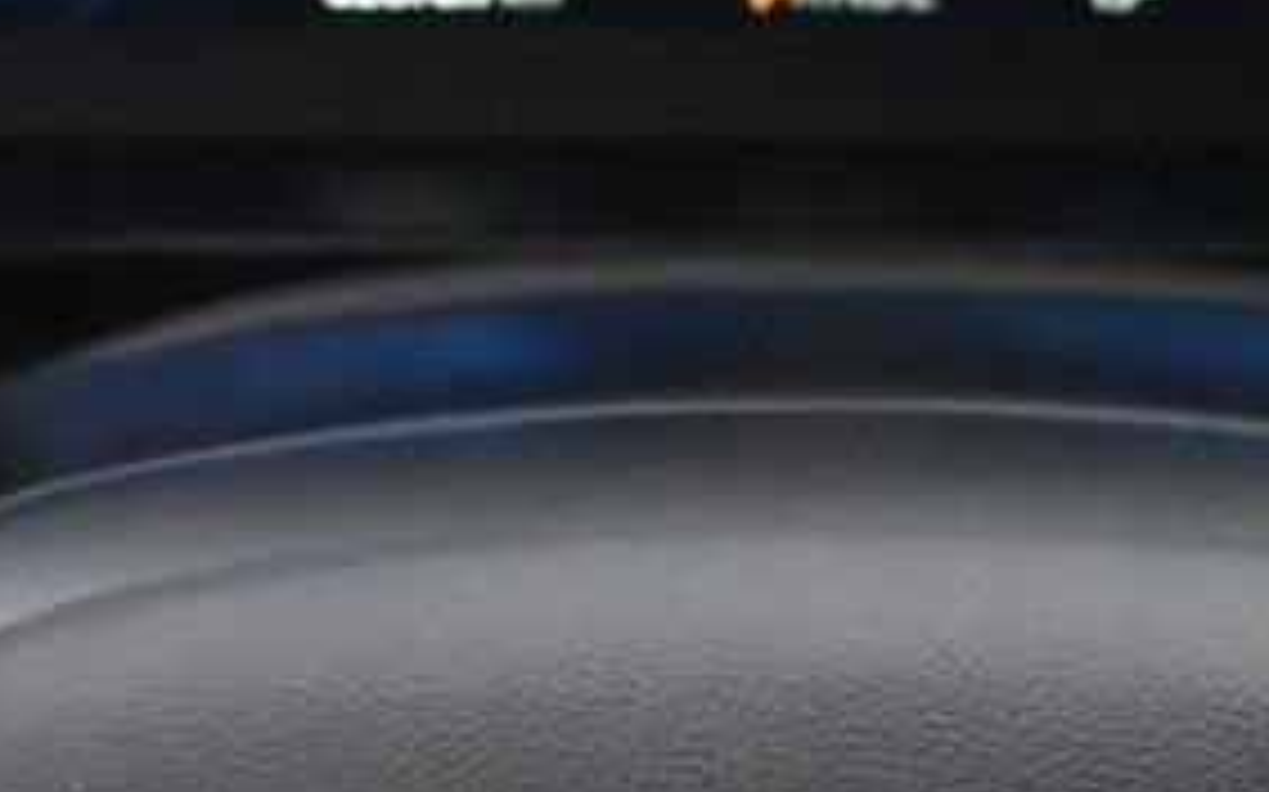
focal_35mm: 215
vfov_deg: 6.0
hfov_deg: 9.7
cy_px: 1017
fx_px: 7446
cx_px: 783
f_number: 4.5
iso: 5000
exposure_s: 1/40
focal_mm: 24.5
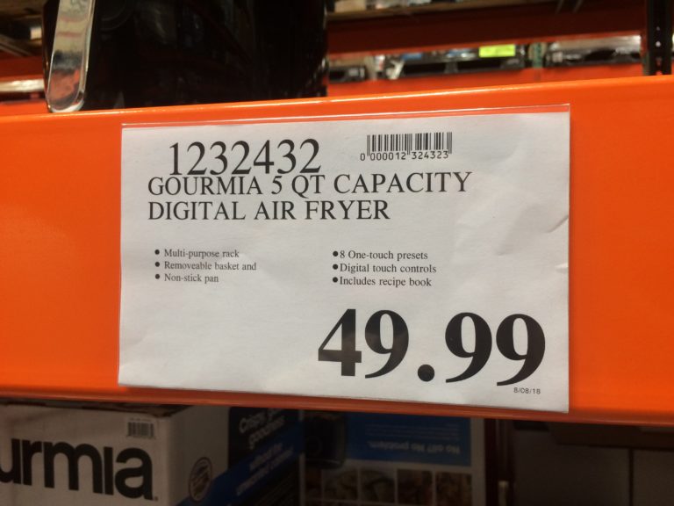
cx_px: 337
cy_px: 253
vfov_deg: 48.2
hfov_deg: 61.7
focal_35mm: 29
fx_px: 565
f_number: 2.2
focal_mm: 4.15
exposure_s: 1/30
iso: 50
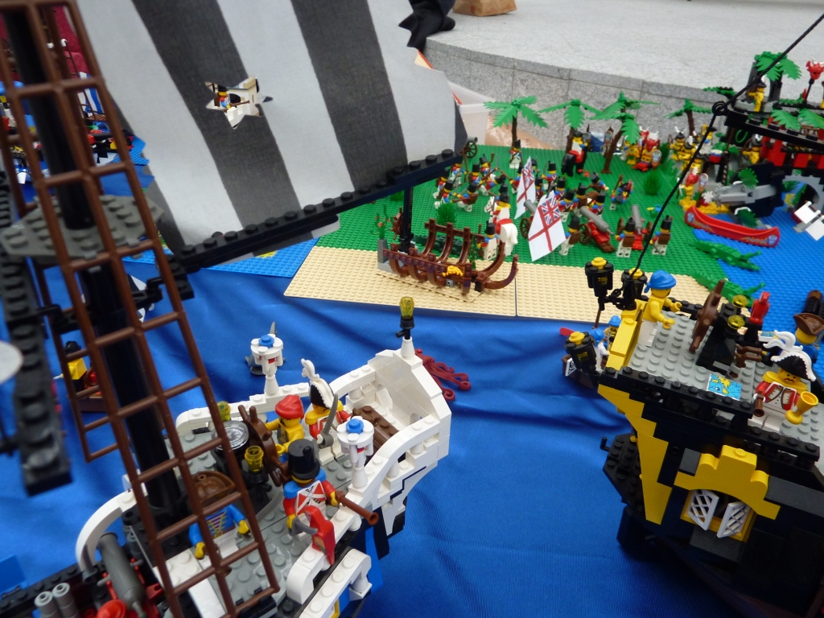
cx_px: 412
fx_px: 595
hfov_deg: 69.4
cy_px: 309
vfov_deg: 54.9
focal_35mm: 25
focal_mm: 4.1
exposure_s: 1/30
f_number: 3.3
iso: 200
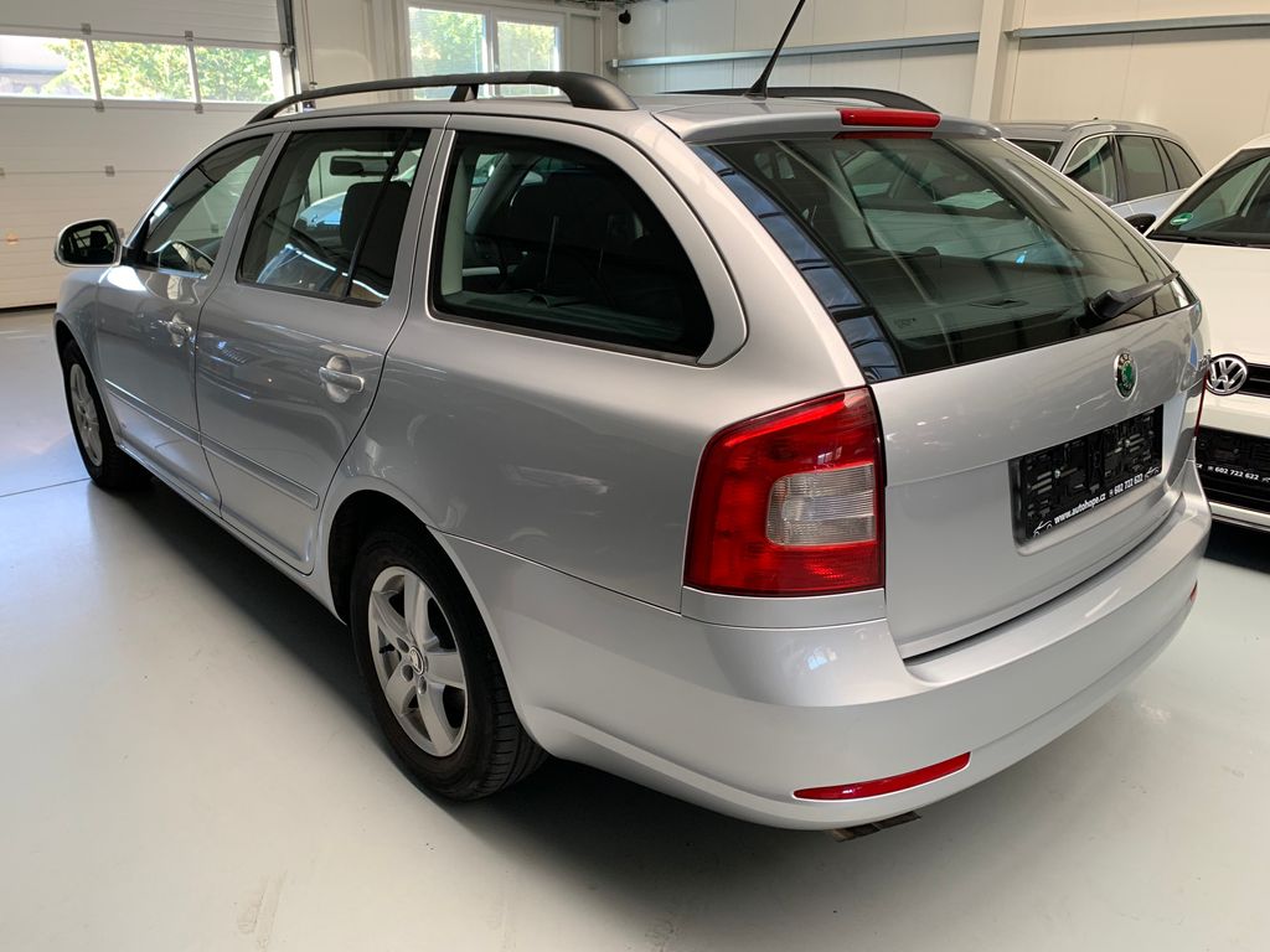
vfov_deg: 53.1
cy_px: 476
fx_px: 954
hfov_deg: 67.3
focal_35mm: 26
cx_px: 635
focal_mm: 4.25
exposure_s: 1/68
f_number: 1.8
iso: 100
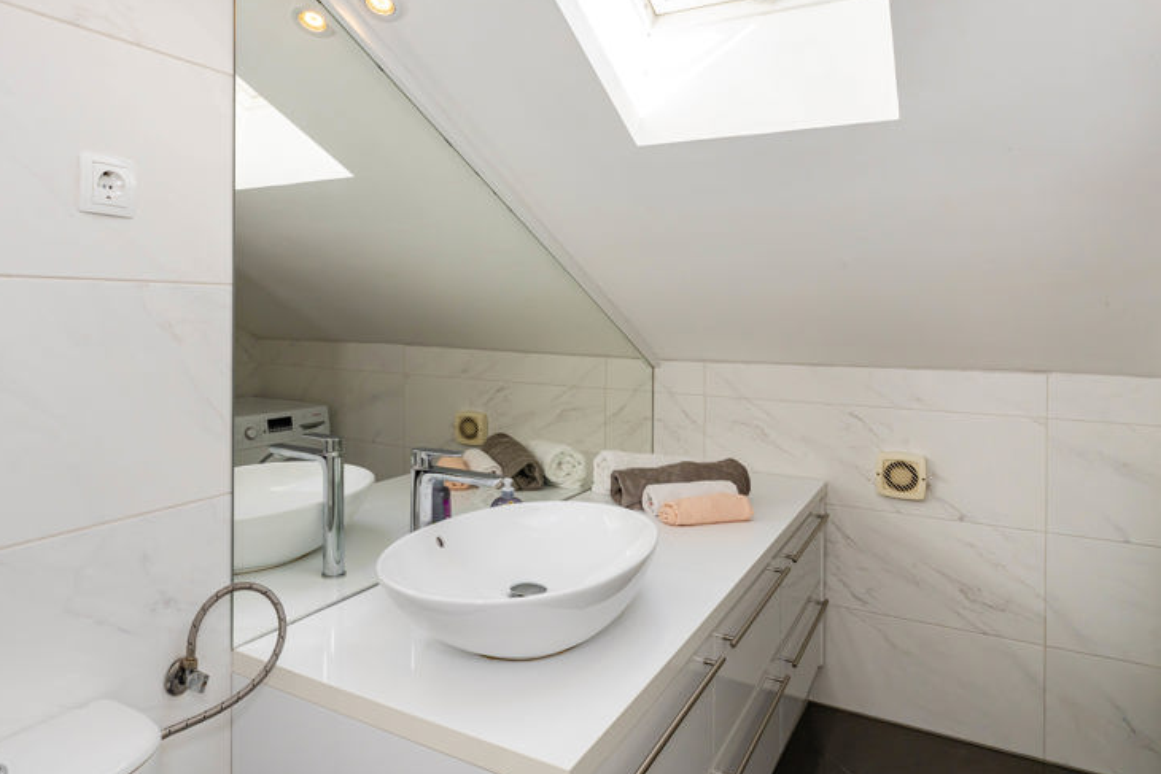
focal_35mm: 23
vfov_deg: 54.7
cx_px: 499
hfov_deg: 75.7
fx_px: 742
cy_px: 308
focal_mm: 14
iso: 400
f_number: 7.1
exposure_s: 1/125
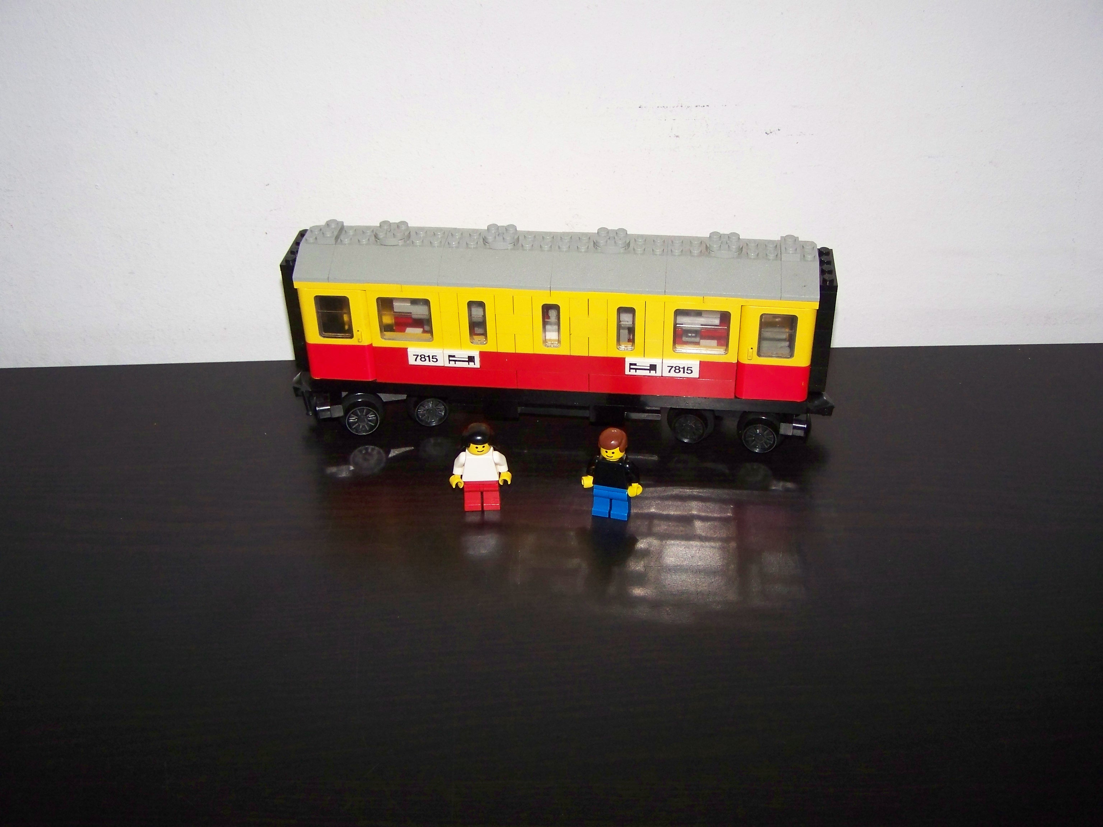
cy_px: 414
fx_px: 1211
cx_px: 552
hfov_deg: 49.0
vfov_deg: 37.7
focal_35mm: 38
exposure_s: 1/30
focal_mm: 6.3
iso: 200
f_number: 2.8
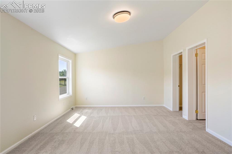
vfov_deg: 59.5
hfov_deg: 81.2
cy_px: 77
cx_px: 116
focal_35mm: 21
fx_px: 135
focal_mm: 21
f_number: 11
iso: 400
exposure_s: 1/10
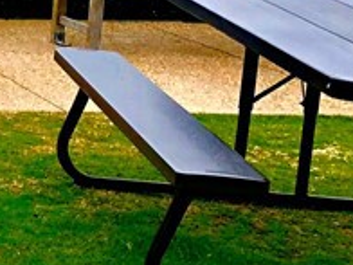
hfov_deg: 11.0
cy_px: 9
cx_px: -544
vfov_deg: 10.1
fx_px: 1489
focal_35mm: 146
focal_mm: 3.99
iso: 20
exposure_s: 1/552
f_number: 1.8
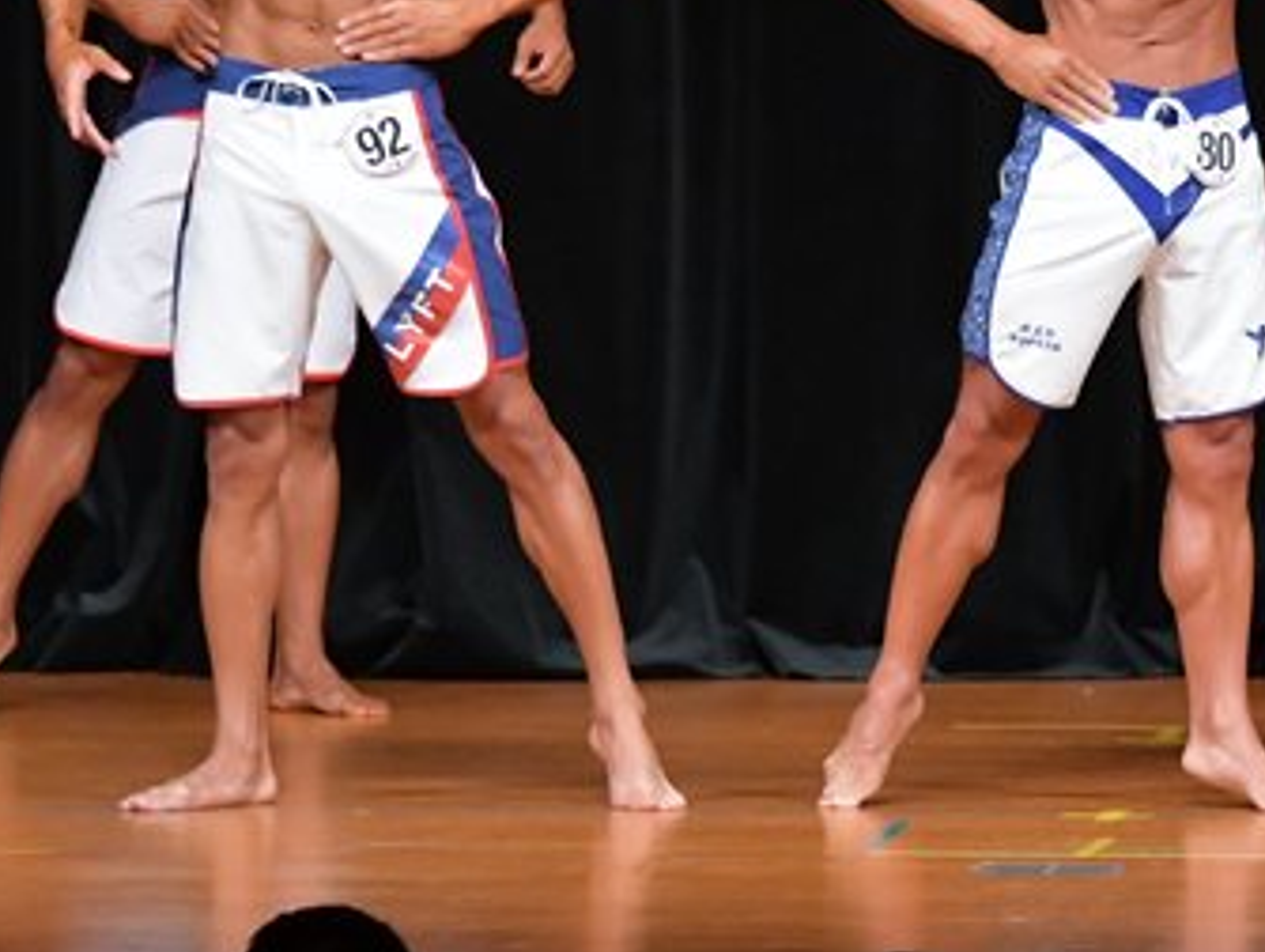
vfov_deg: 3.1
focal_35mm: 482
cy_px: 147
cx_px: 1199
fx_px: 17633
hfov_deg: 4.1
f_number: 5.6
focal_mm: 145
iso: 5000
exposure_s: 1/400
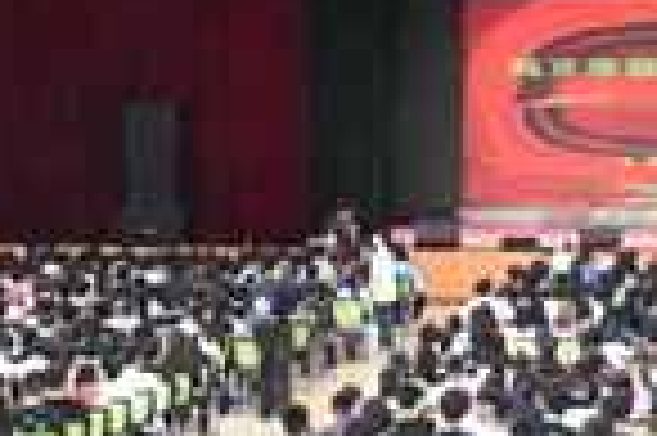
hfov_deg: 11.2
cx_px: 711
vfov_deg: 7.6
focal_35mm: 181
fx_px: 3300
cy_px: 299
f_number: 4
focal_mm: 32
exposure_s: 1/1600
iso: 25600
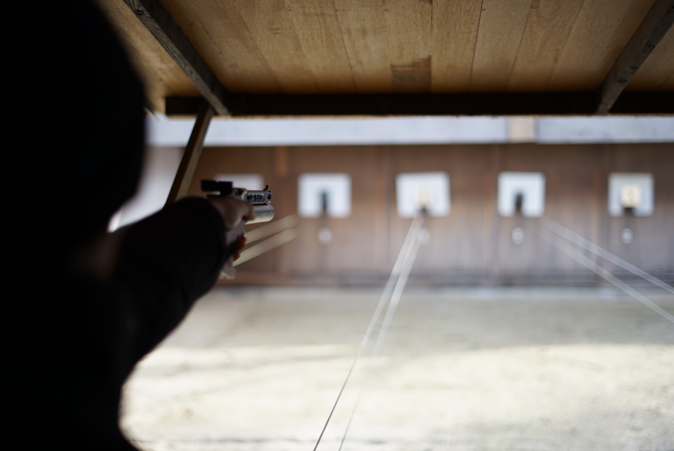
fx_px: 937
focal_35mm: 50
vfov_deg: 27.0
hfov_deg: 39.6
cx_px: 337
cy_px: 226
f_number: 1.8
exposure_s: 1/320
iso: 100
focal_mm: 50
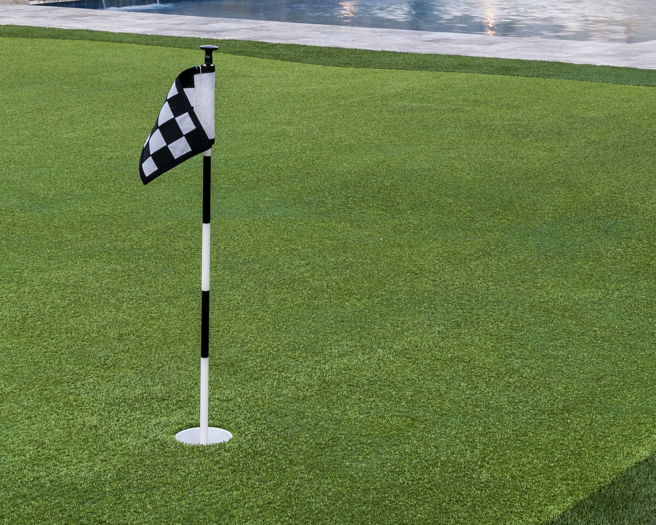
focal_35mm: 82
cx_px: 379
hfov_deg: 23.3
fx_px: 1592
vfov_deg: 17.5
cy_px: -160
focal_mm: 24
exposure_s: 1/2.5
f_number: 13
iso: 50
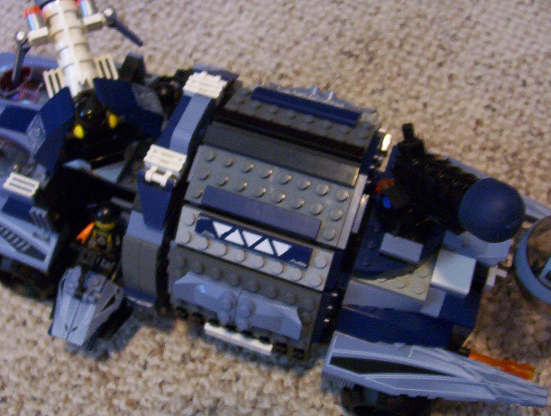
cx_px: 265
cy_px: 186
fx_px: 798
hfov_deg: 38.1
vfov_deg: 29.2
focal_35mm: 50
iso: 200
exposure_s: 1/8
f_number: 2.73
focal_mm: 5.77
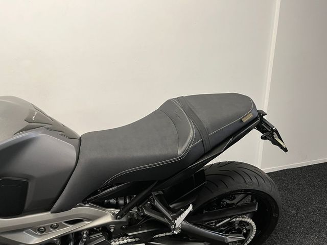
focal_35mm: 26
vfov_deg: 53.1
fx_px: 246
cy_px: 122
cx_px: 164
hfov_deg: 67.3
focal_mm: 5.1
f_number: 1.6
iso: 80
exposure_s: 1/50
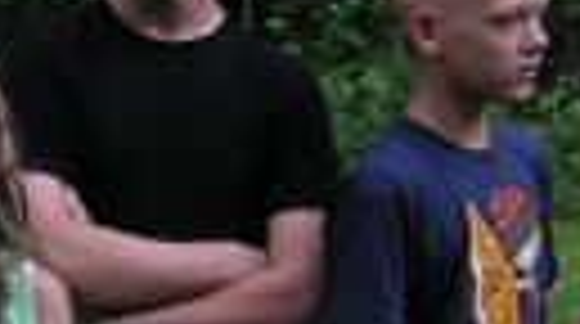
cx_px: -47
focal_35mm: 167
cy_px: 508
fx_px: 2564
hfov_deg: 12.7
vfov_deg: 7.1
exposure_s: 1/90
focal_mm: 6.1
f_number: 2.8
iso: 50
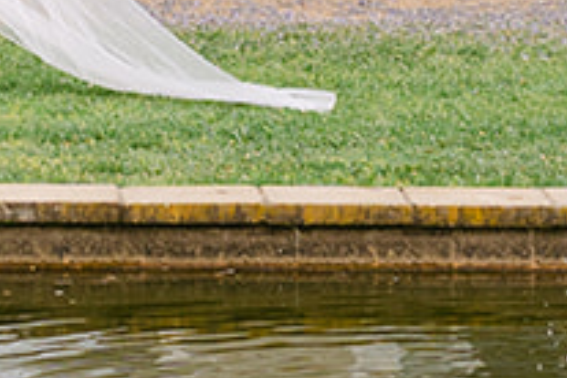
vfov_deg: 4.8
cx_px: -419
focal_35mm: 271
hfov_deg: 7.4
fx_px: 4268
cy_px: -840
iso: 160
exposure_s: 1/1000
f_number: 3.2
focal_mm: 35
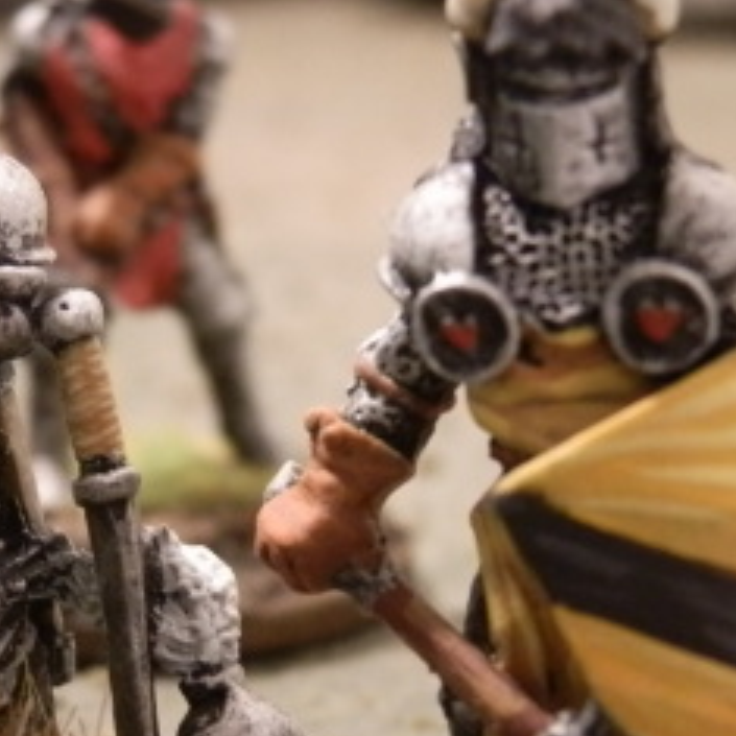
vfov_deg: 14.2
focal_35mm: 123
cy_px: 451
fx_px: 2959
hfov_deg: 14.1
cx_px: 197
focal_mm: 10.99
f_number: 3.7
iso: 400
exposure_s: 1/40
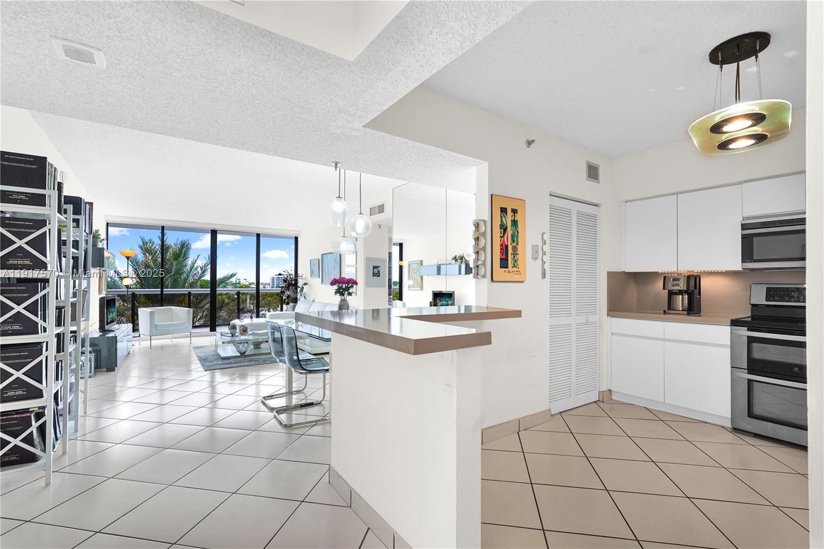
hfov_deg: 96.8
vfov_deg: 73.7
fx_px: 366
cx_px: 412
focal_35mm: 16
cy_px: 274
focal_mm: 16
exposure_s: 1/5
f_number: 8
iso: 200
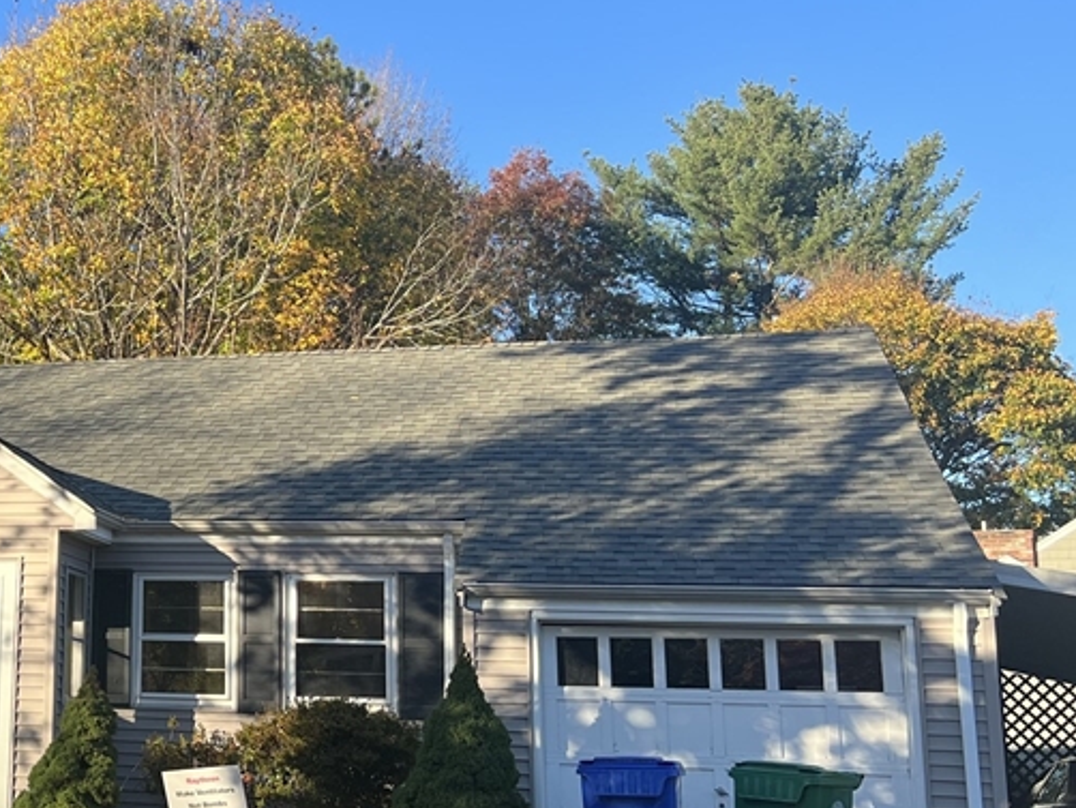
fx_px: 1648
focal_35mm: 53
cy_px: 390
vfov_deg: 27.5
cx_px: 39
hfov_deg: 33.5
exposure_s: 1/1295
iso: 50
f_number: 1.5
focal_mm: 5.7
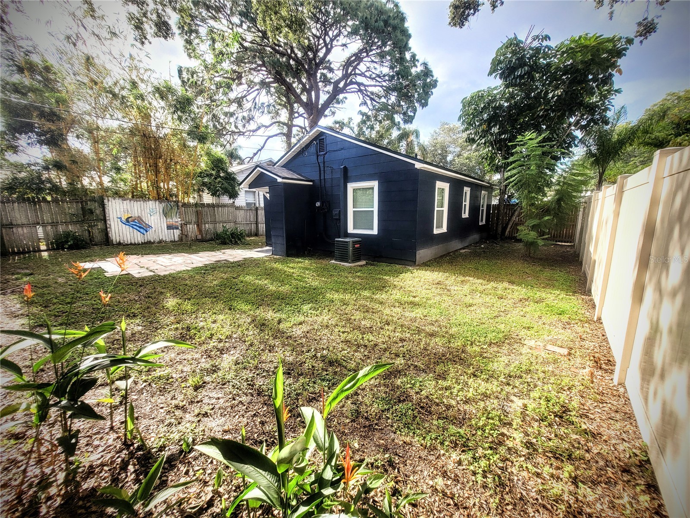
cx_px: 345
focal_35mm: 13
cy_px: 259
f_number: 2.2
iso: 40
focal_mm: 1.74
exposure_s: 1/648
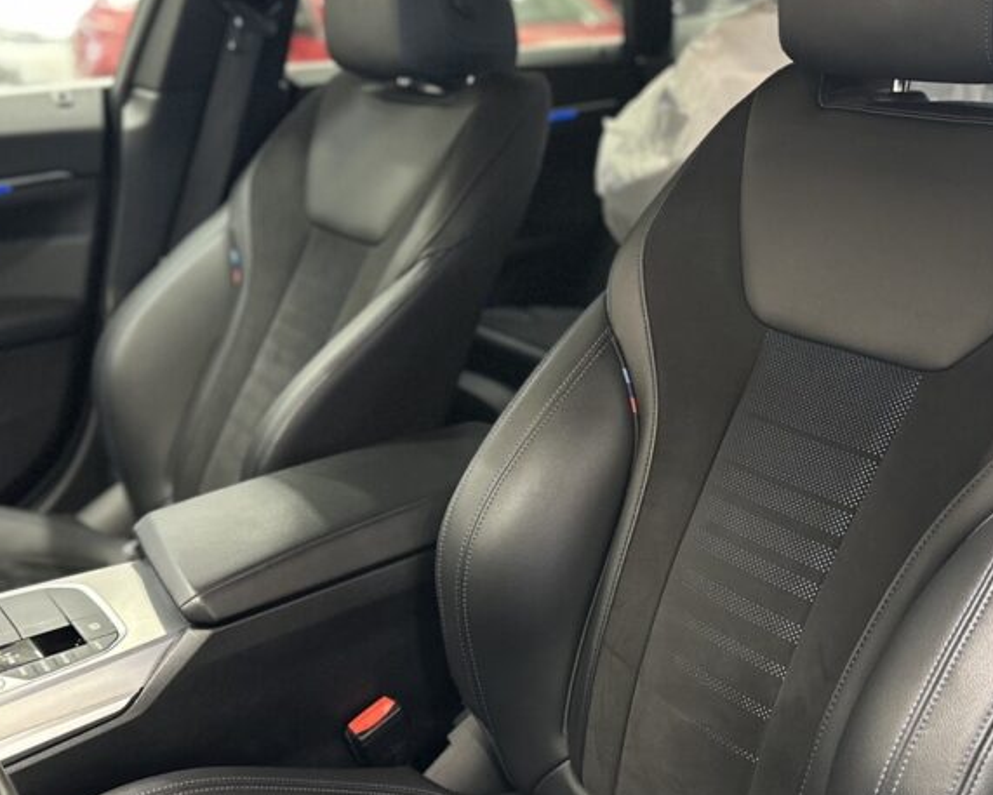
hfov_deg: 43.8
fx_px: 1235
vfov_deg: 35.7
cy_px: 398
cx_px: 529
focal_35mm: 42
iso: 1000
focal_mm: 6.86
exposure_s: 1/33
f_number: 1.78
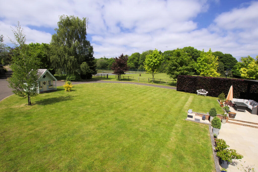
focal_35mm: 15
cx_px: 129
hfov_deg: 100.4
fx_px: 108
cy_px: 86
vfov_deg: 77.3
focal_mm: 10
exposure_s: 1/100
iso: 200
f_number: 14
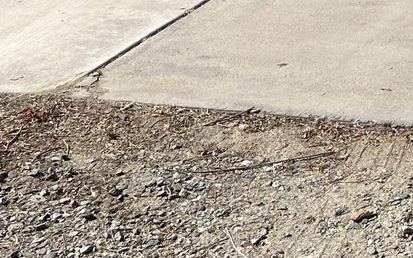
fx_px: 1316
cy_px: -350
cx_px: 556
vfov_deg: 9.9
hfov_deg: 16.7
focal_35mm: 117
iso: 50
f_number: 1.5
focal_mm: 5.7
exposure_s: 1/5587
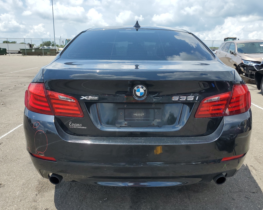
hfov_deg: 62.2
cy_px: 107
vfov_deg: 51.5
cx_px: 132
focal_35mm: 28
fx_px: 218
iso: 50
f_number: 1.5
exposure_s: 1/2500
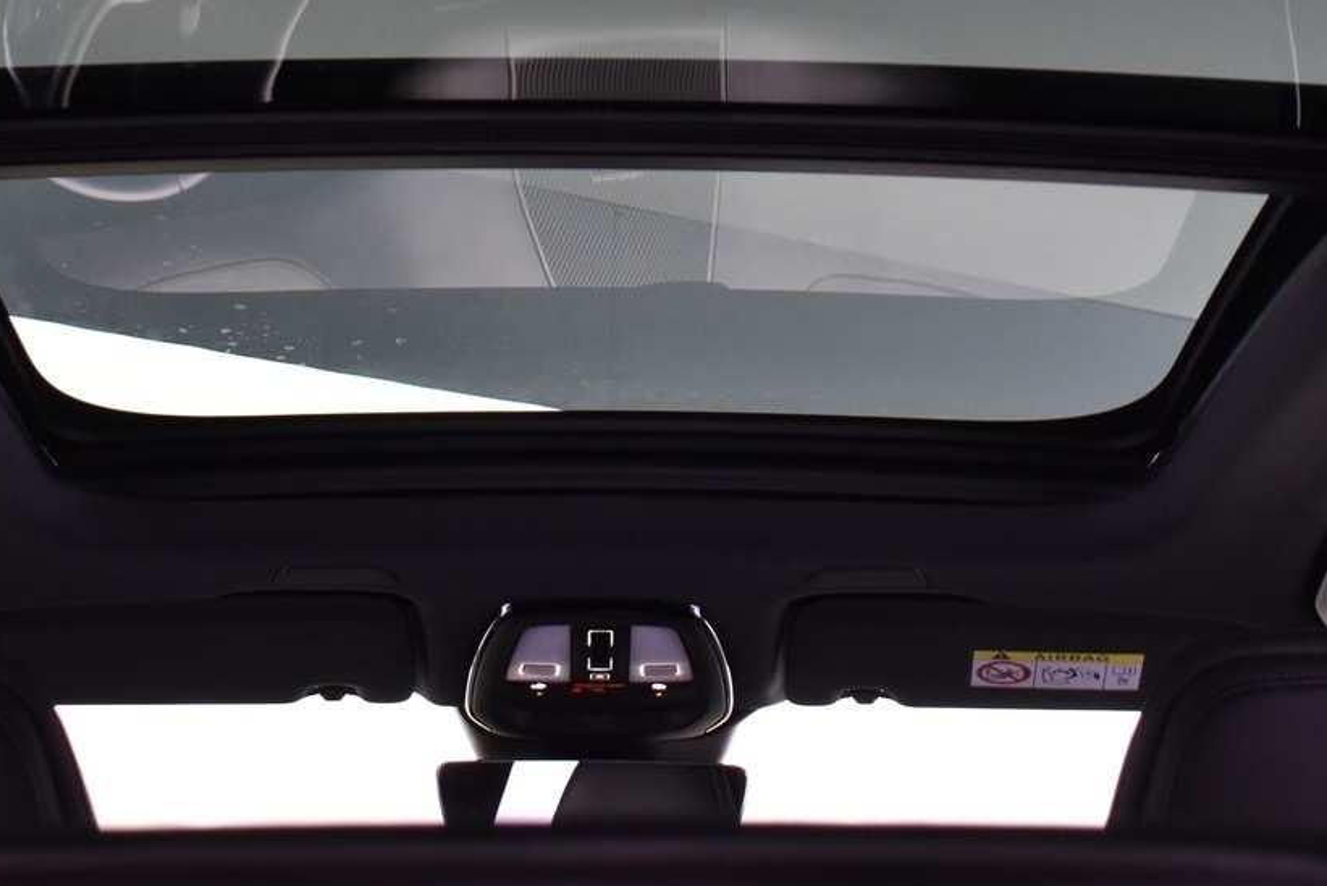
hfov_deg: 28.4
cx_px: 619
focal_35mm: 71
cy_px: 19
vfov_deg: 18.7
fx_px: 2618
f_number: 5
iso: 1250
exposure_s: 1/13
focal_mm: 24
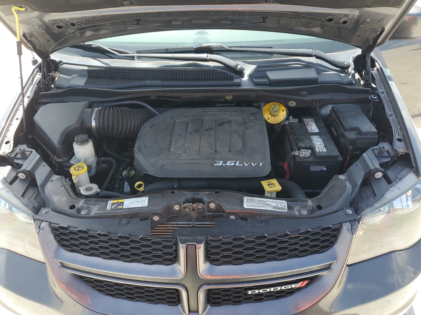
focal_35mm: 26
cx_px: 210
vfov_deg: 53.1
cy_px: 158
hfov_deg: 67.3
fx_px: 316
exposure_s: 1/588
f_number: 1.5
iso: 50
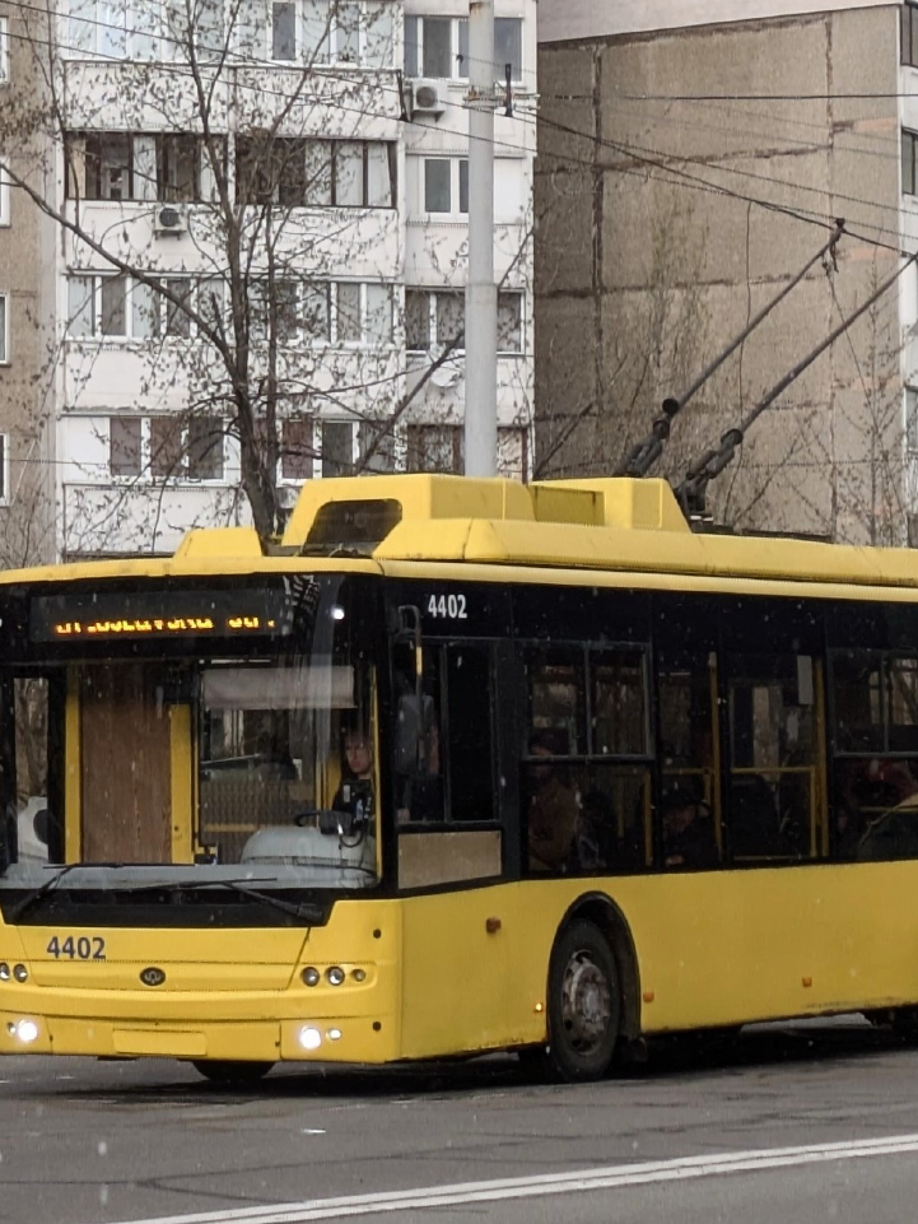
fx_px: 2439
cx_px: 574
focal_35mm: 69
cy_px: 604
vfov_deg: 28.2
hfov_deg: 21.3
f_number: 1.89
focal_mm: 5.43
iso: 47
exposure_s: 1/518
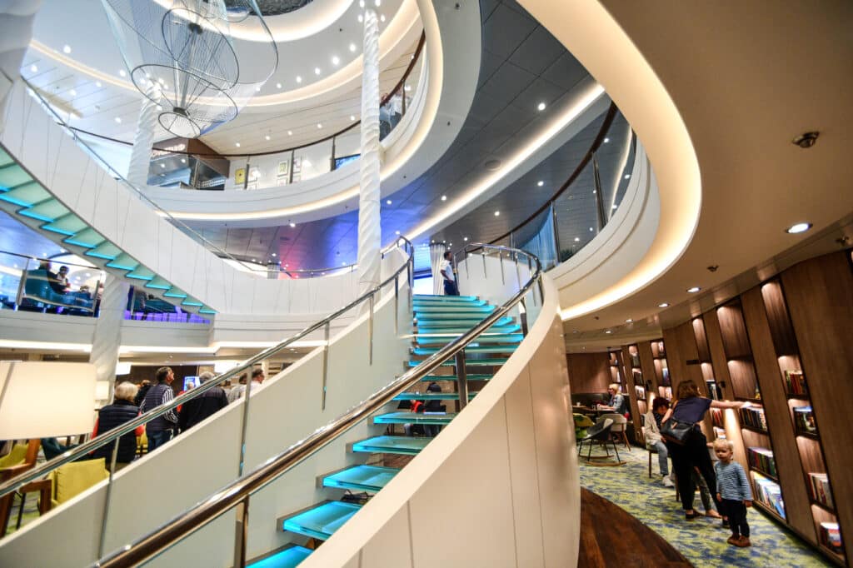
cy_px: 284
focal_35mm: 15
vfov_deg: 77.3
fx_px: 355
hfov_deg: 100.4
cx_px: 426
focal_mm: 10
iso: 800
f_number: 3.5
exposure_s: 1/60
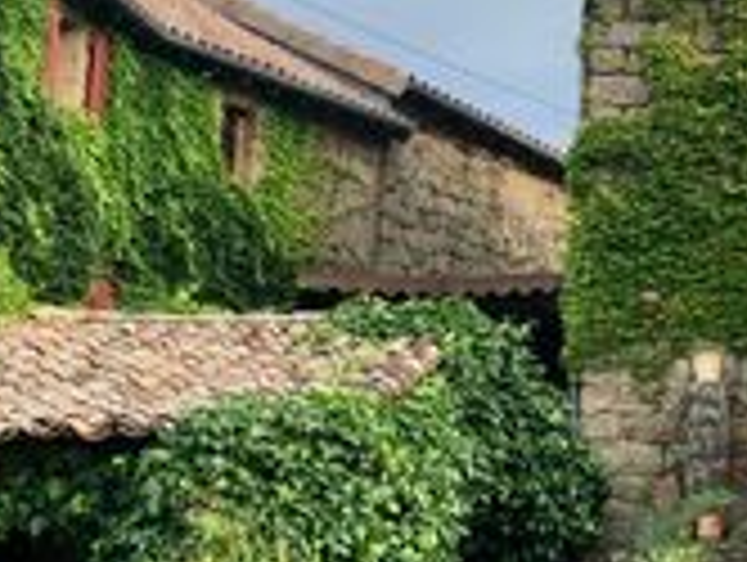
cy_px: 360
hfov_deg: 19.3
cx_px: 562
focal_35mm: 101
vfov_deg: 14.7
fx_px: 2183
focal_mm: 4
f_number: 1.8
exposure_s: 1/750
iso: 20
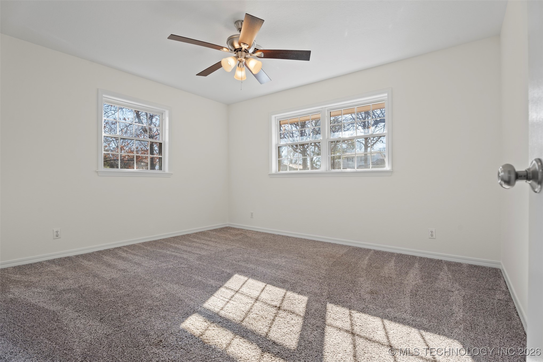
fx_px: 258
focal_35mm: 17
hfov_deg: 92.9
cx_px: 272
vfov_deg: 70.1
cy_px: 181
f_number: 8
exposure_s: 1/6
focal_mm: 17.1
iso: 160
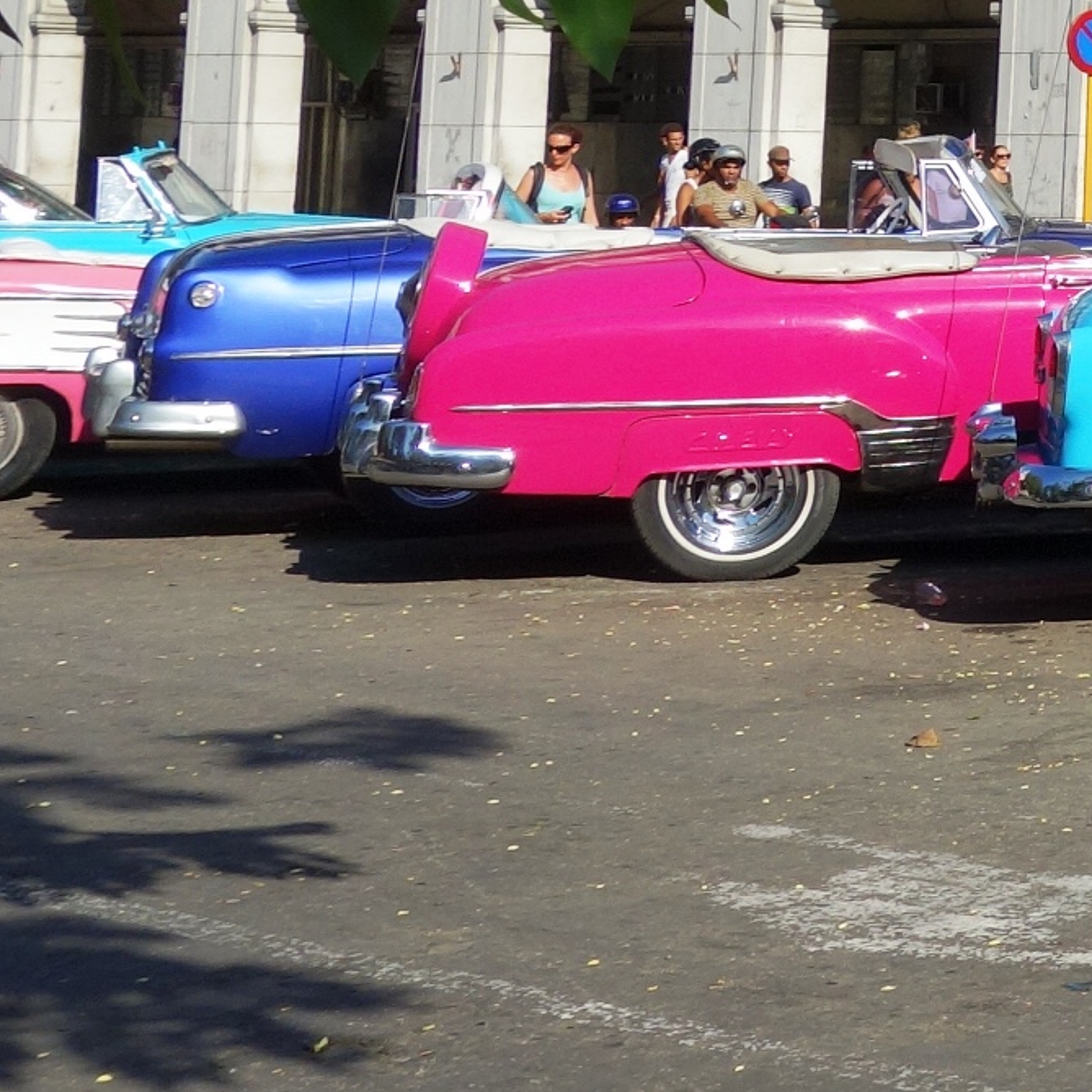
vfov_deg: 15.7
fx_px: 3819
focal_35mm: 107
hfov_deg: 13.1
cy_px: -175
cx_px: 2444
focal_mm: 10.4
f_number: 5.6
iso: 125
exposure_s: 1/640
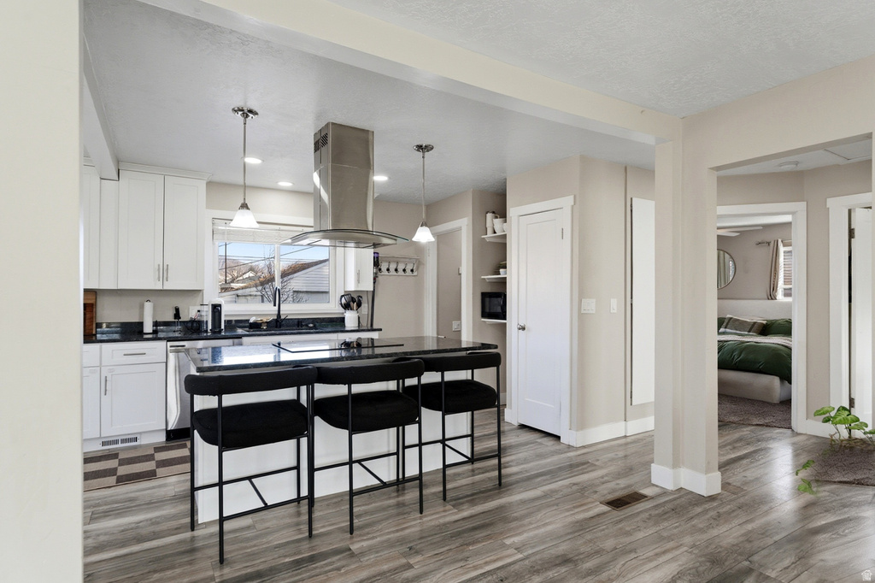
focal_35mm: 18
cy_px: 292
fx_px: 449
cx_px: 438
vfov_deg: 65.9
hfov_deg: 88.5
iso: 250
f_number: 8
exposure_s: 1/400
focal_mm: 18.5
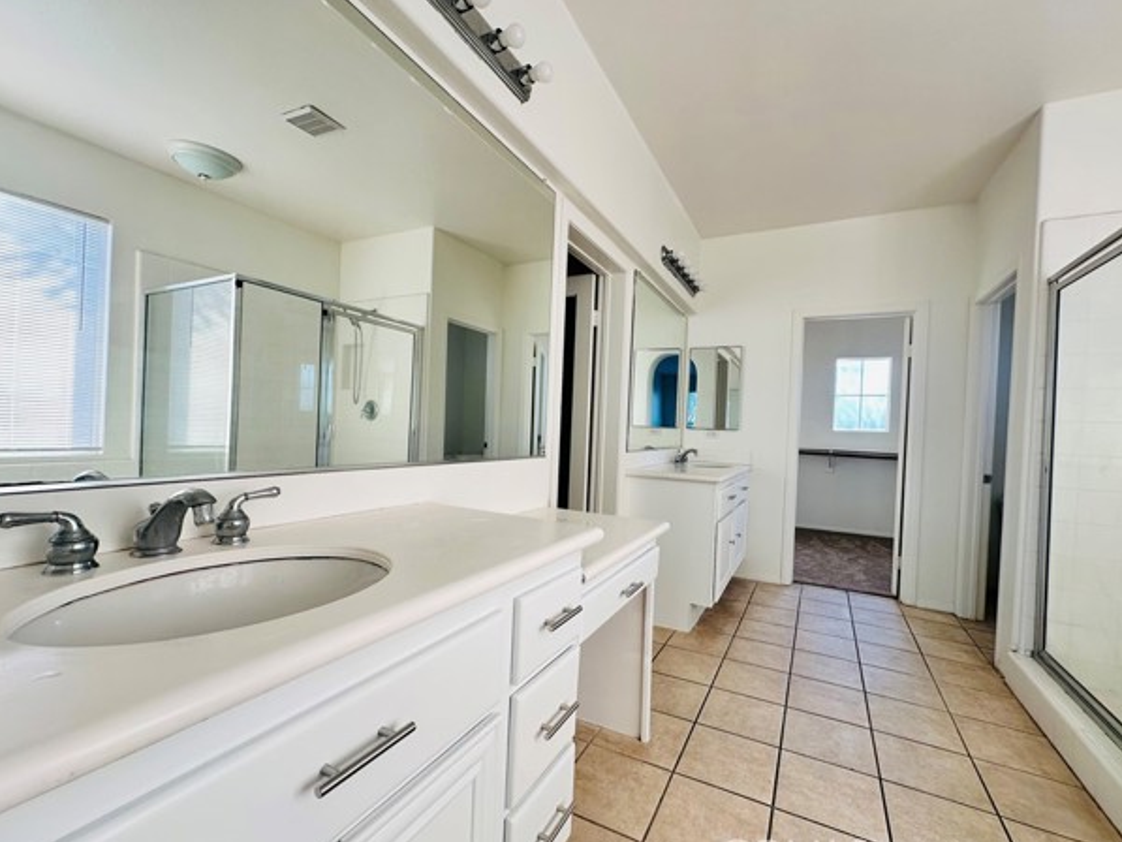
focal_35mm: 15
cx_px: 584
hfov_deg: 98.1
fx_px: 486
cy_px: 432
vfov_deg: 81.7
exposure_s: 1/99
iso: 64
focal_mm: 2.22
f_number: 2.2
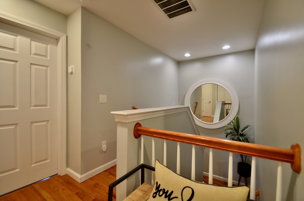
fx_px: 126
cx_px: 152
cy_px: 100
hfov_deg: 100.5
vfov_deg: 77.1
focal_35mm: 15
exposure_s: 1/5
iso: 125
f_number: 5
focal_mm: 10
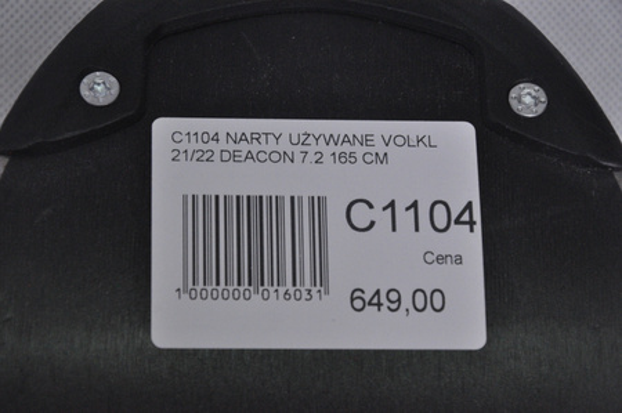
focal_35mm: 158
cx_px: 311
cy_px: 206
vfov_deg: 8.7
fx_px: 2718
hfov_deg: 13.1
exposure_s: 1/125
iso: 3200
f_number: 9.5
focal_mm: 105
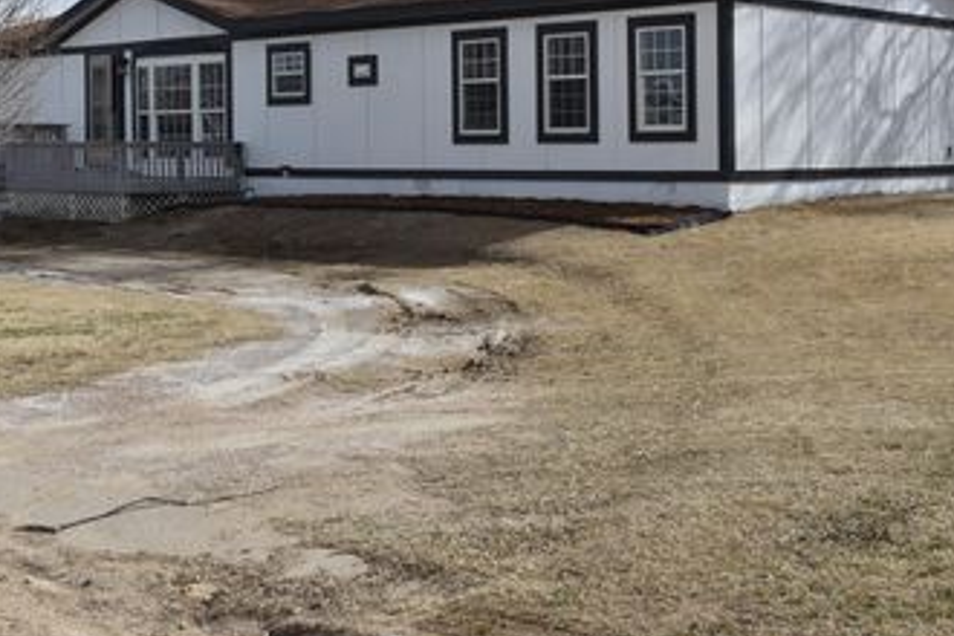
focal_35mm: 57
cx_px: 520
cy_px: 189
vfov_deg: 23.7
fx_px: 1504
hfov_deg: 35.2
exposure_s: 1/400
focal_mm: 25
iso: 100
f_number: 10
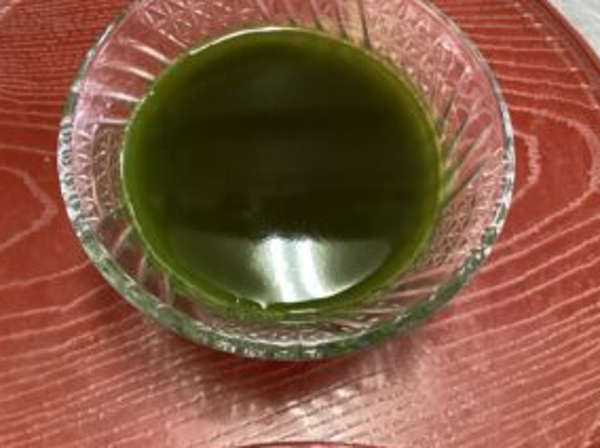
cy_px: 176
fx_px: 709
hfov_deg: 45.8
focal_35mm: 41
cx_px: 267
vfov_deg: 34.9
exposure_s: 1/30
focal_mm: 3.3
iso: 400
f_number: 2.4
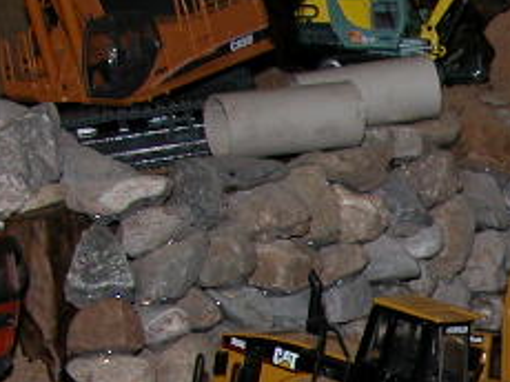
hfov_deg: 11.7
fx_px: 2296
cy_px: 546
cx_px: 911
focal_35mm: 156
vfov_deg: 9.3
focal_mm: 8.9
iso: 100
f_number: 2.8
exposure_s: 1/60
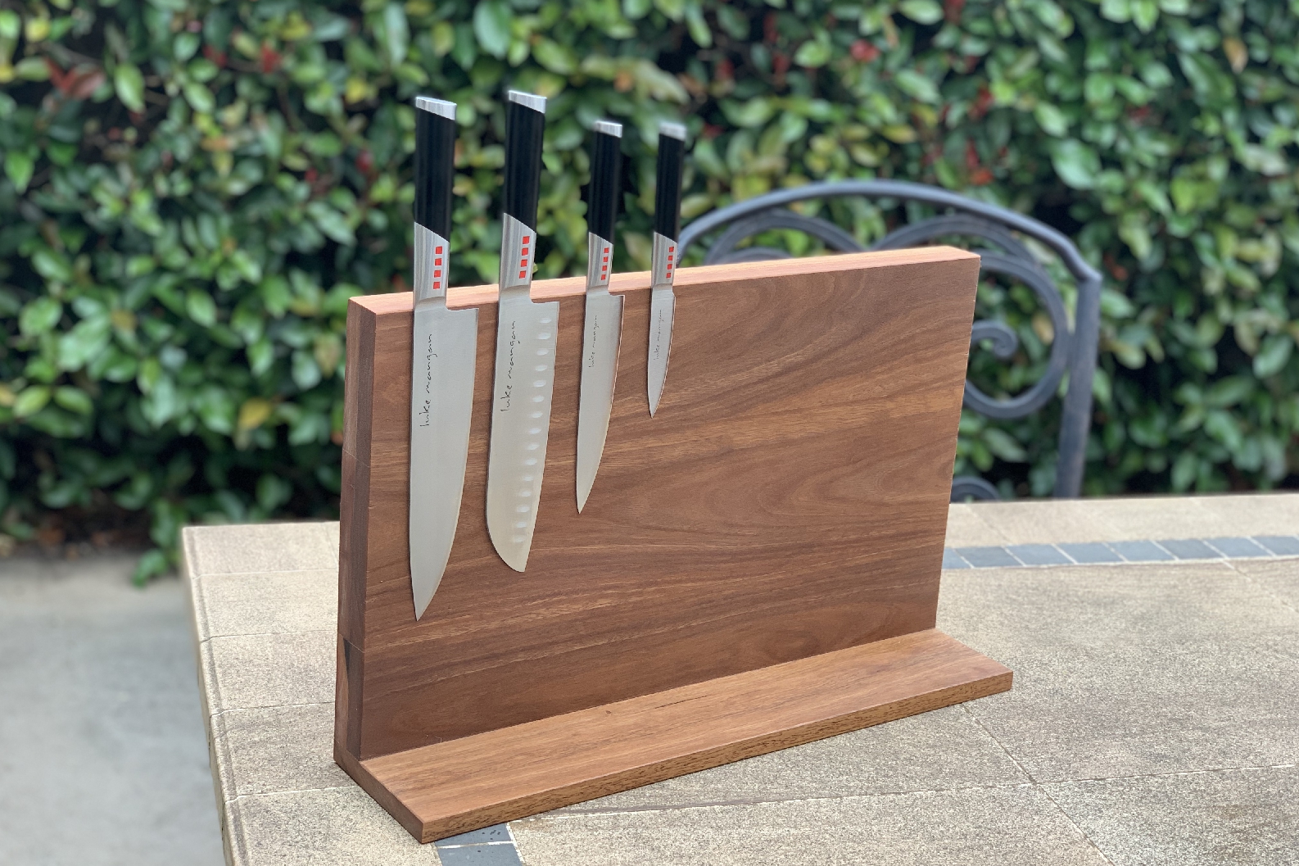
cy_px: 435
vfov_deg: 24.6
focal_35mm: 55
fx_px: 1984
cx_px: 643
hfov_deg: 36.2
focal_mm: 6
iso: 40
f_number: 2.4
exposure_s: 1/122
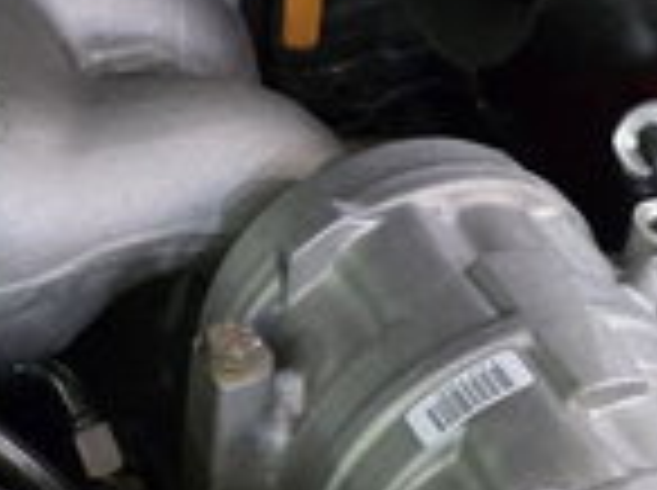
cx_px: 153
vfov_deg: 12.2
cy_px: 324
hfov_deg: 16.2
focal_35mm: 121
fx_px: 2293
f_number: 1.7
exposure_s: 1/120
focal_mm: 6.3
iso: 2500
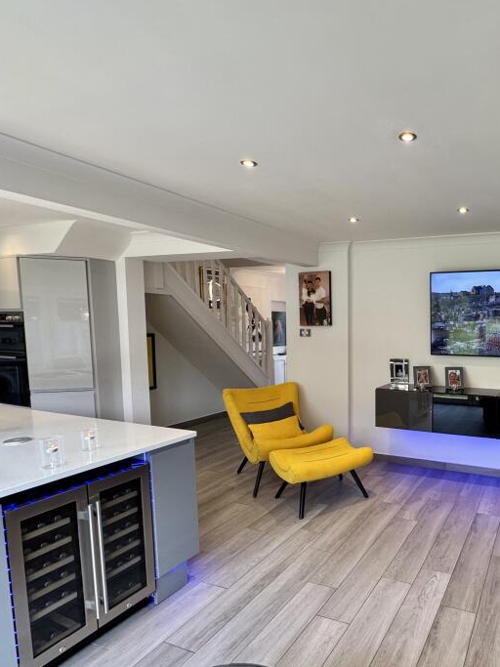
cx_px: 410
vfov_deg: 78.8
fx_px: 405
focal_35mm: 21
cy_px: 362
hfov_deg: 57.9
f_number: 2.2
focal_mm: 2.22
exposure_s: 1/100
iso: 160
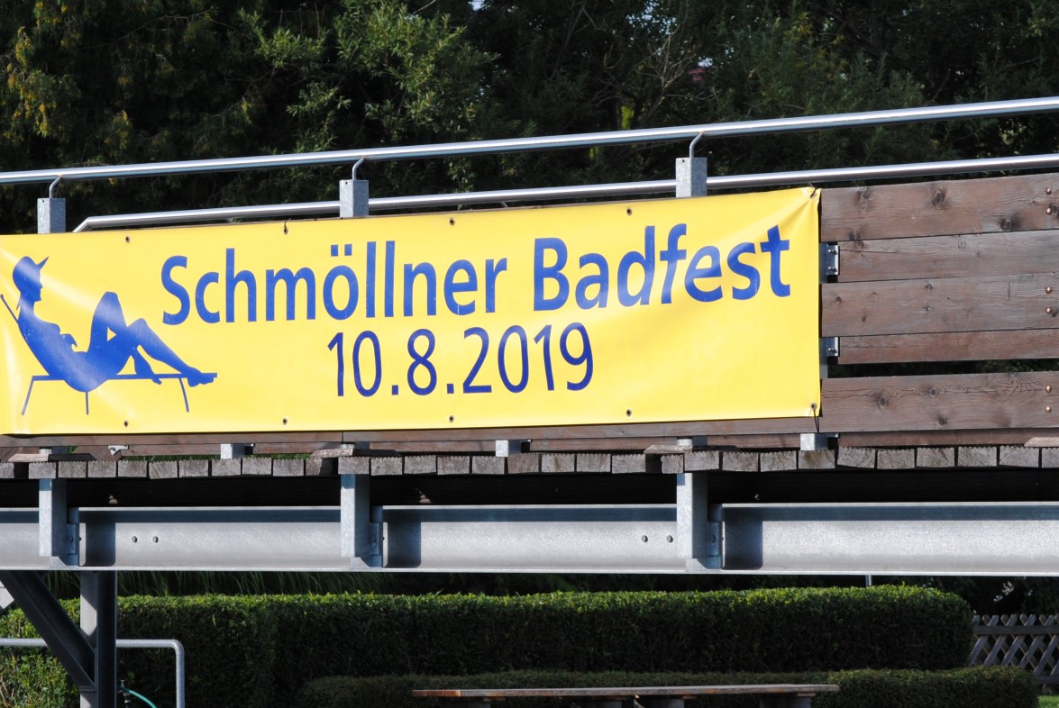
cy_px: 439
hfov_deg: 10.0
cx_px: 429
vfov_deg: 6.7
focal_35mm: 206
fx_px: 6066
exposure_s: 1/160
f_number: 4.5
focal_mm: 100
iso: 200
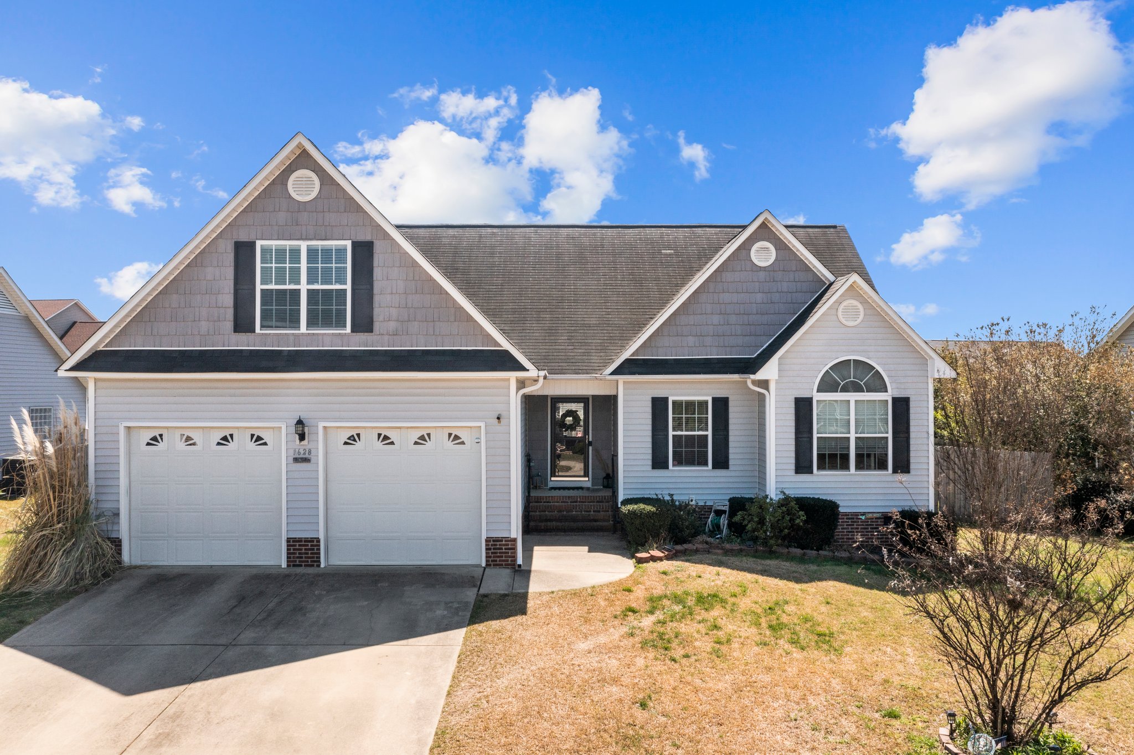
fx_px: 882
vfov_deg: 46.4
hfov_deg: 65.5
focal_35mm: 28
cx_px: 567
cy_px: 378
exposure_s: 1/400
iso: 100
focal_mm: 10.26
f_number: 8
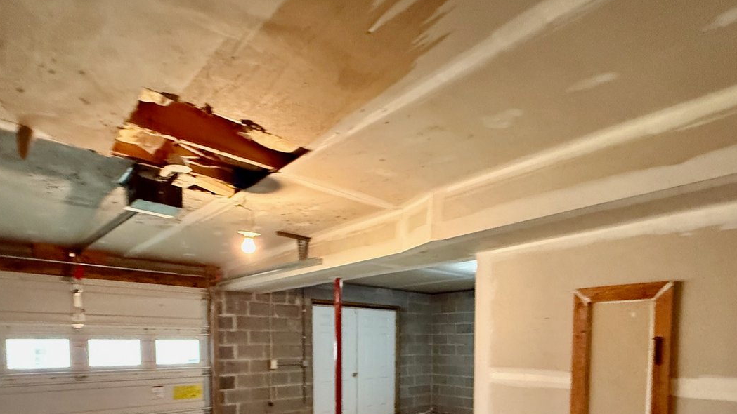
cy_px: 372
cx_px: 399
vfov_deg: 46.5
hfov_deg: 81.0
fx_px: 430
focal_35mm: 22
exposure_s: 1/60
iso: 800
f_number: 2.2
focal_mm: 2.22
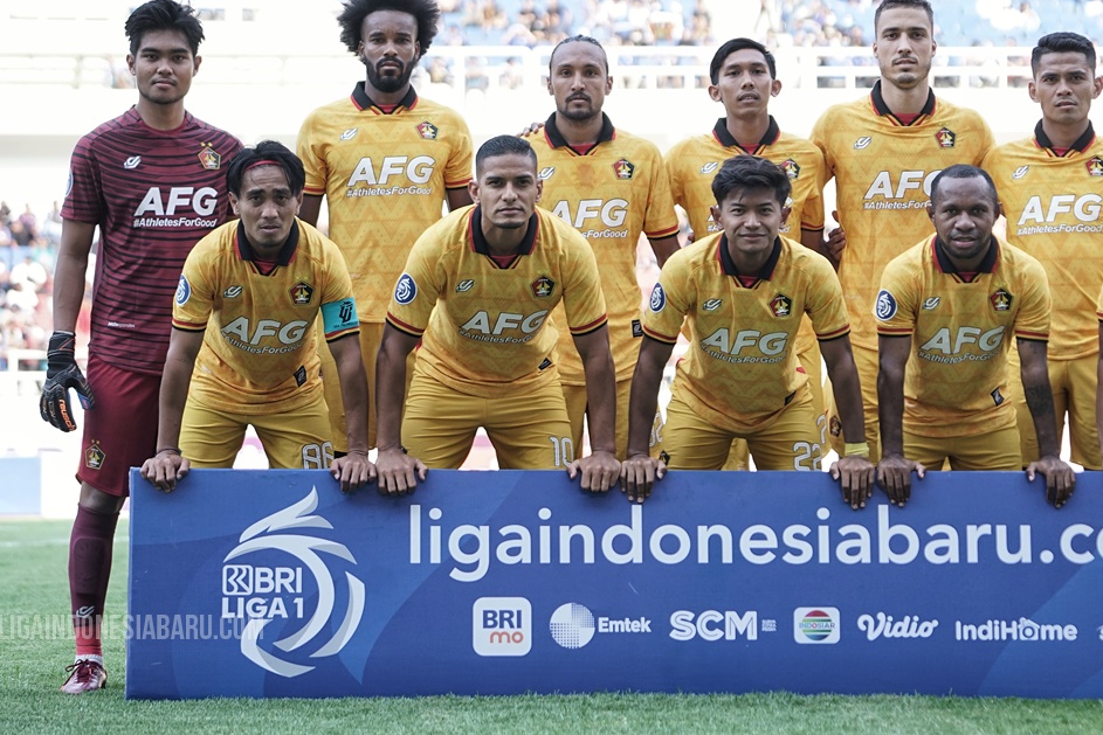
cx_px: 674
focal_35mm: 152
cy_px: 238
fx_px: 4658
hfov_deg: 13.5
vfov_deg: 9.0
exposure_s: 1/320
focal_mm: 112
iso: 400
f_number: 4
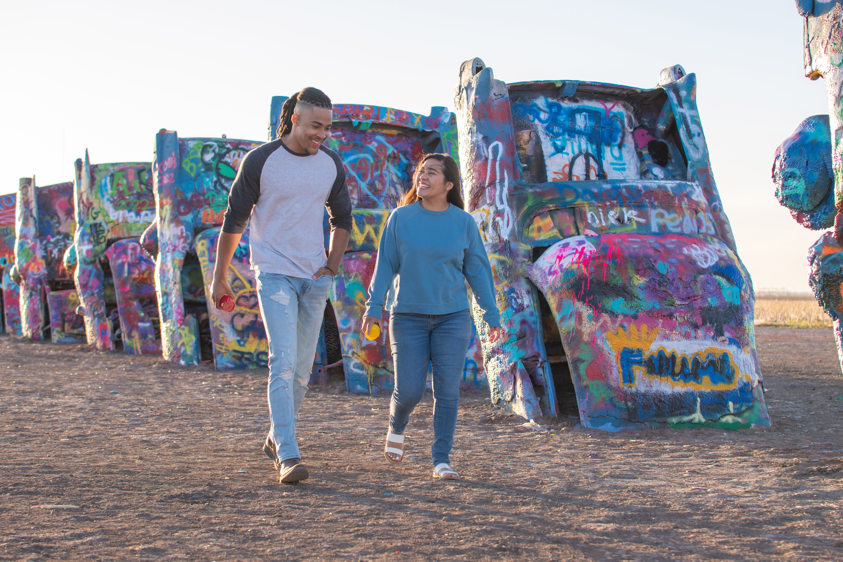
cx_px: 422
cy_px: 281
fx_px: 1756
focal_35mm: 75
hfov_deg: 27.0
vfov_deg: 18.2
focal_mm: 50
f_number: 3.5
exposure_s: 1/320
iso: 100
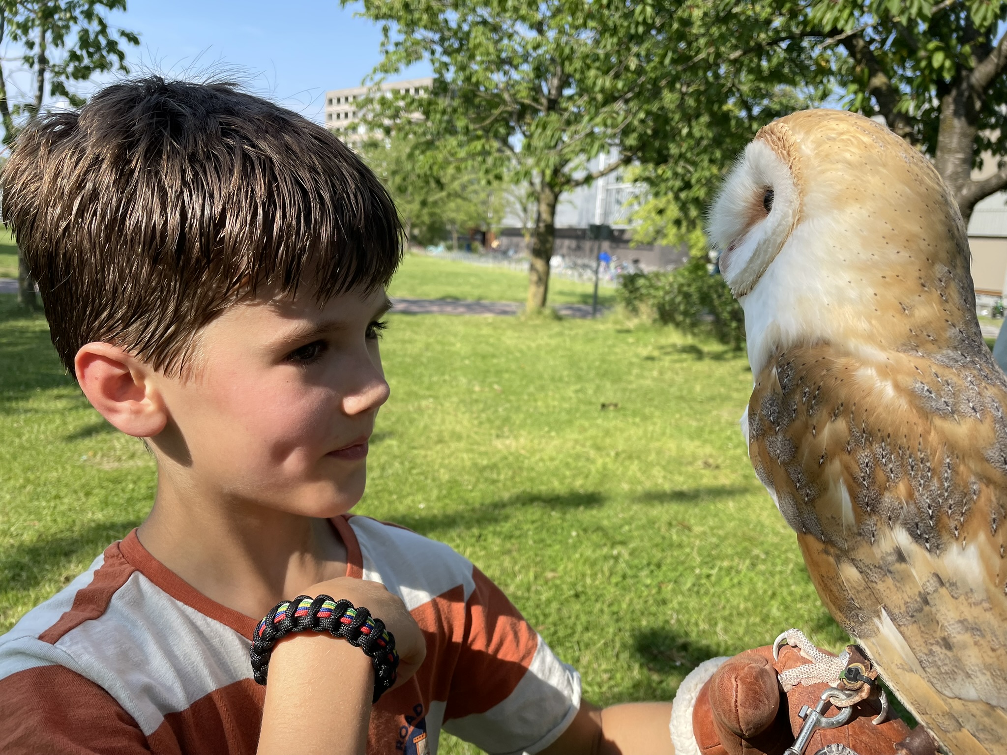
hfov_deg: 67.3
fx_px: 756
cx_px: 504
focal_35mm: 26
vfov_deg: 53.1
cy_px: 378
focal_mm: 4.2
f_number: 1.6
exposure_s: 1/1531
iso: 32
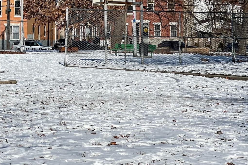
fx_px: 1102
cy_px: -7
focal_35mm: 160
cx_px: 28
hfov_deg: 12.7
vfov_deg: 8.5
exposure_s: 1/1908
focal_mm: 9
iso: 32
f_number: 2.8
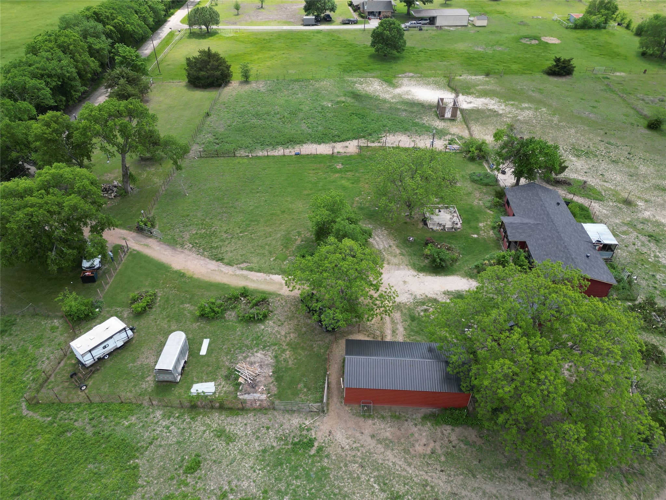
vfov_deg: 56.8
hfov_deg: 71.6
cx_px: 333
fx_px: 462
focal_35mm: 24
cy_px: 250
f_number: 1.7
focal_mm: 6.72
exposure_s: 1/1250
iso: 100
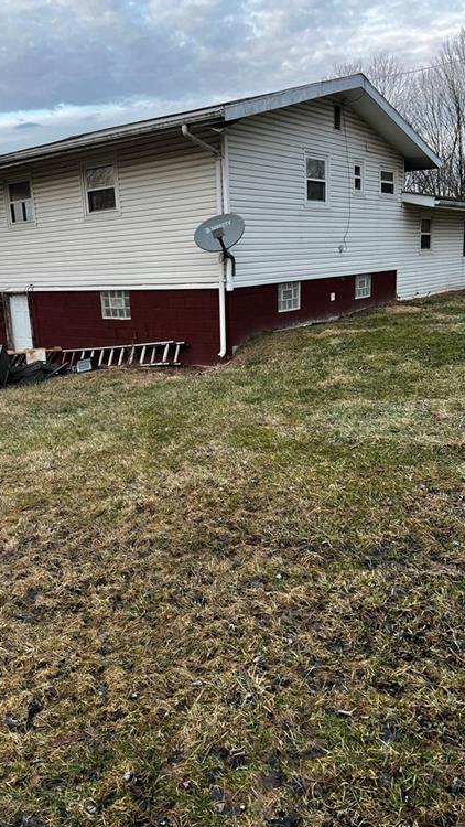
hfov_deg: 40.1
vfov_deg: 66.1
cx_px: 202
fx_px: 636
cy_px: 407
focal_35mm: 29
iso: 50
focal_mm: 5.7
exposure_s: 1/121
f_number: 1.5
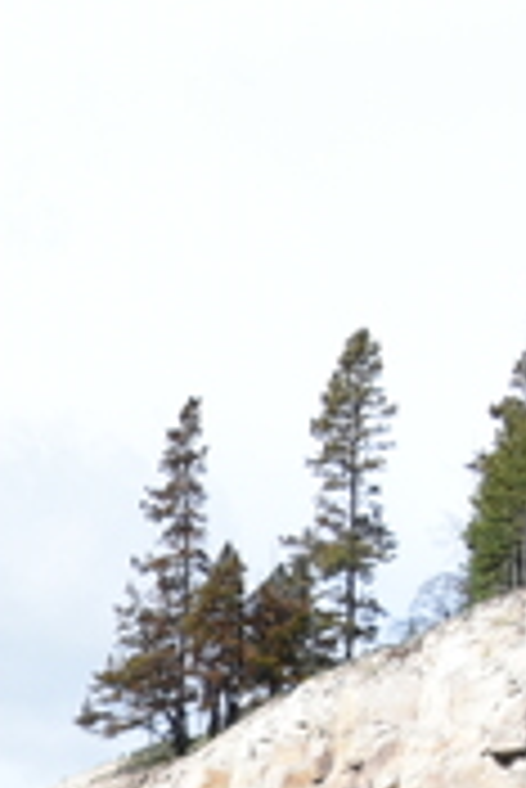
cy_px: 1571
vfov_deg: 9.4
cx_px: -1039
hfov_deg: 6.2
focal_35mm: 205
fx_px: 4484
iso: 100
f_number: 7.1
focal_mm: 28
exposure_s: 1/200
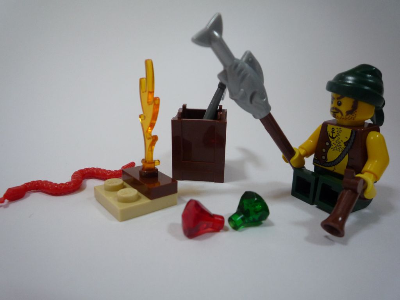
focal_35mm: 25
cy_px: 150
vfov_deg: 54.9
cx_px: 200
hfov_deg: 69.4
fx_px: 289
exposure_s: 1/30
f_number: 2.8
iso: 200
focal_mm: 4.4
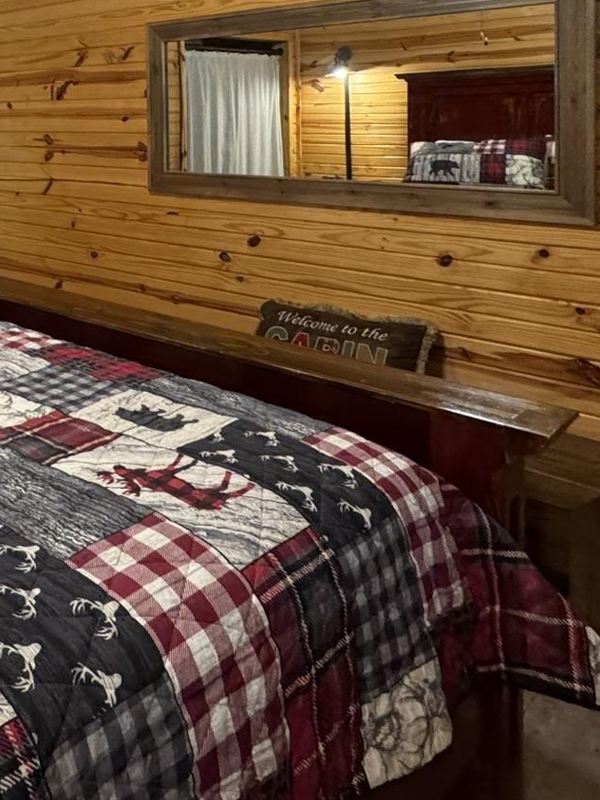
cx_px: -63
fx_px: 786
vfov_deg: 49.9
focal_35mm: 34
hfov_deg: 35.6
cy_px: 133
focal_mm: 2.22
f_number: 2.2
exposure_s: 1/60
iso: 500
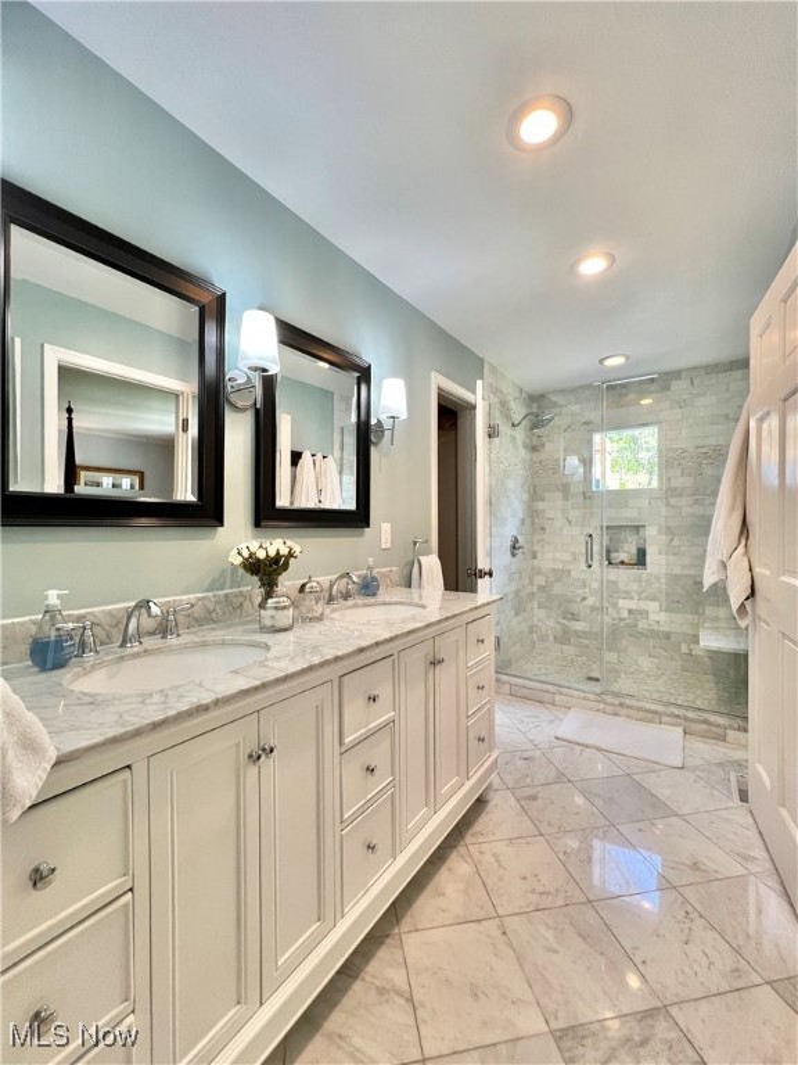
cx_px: 399
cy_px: 532
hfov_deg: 89.9
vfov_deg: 106.2
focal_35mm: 13
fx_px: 400
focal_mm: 1.57
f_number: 1.8
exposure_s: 1/120
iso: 160
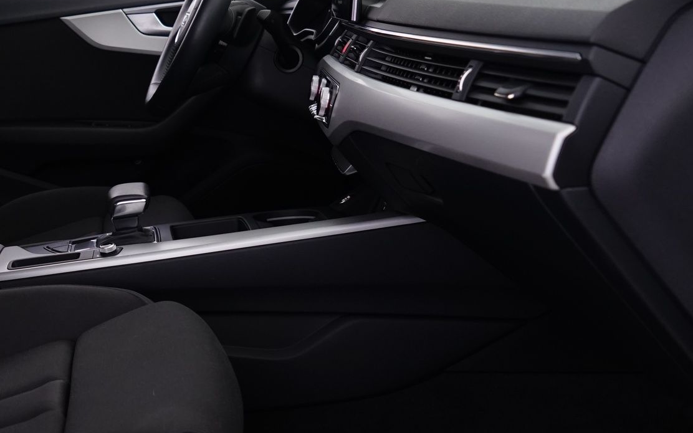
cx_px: 36
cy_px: 141
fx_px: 1039
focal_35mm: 55
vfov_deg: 23.4
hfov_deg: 34.3
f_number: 5
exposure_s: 1/8
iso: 800
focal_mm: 24
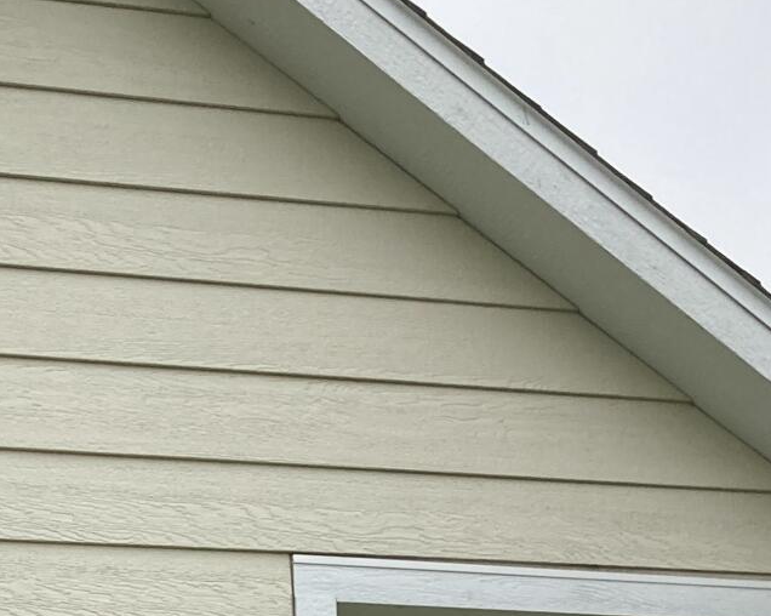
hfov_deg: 21.2
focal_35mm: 86
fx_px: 1961
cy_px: 1084
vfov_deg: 15.5
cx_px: -63
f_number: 1.8
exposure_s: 1/120
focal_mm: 3.99
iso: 64
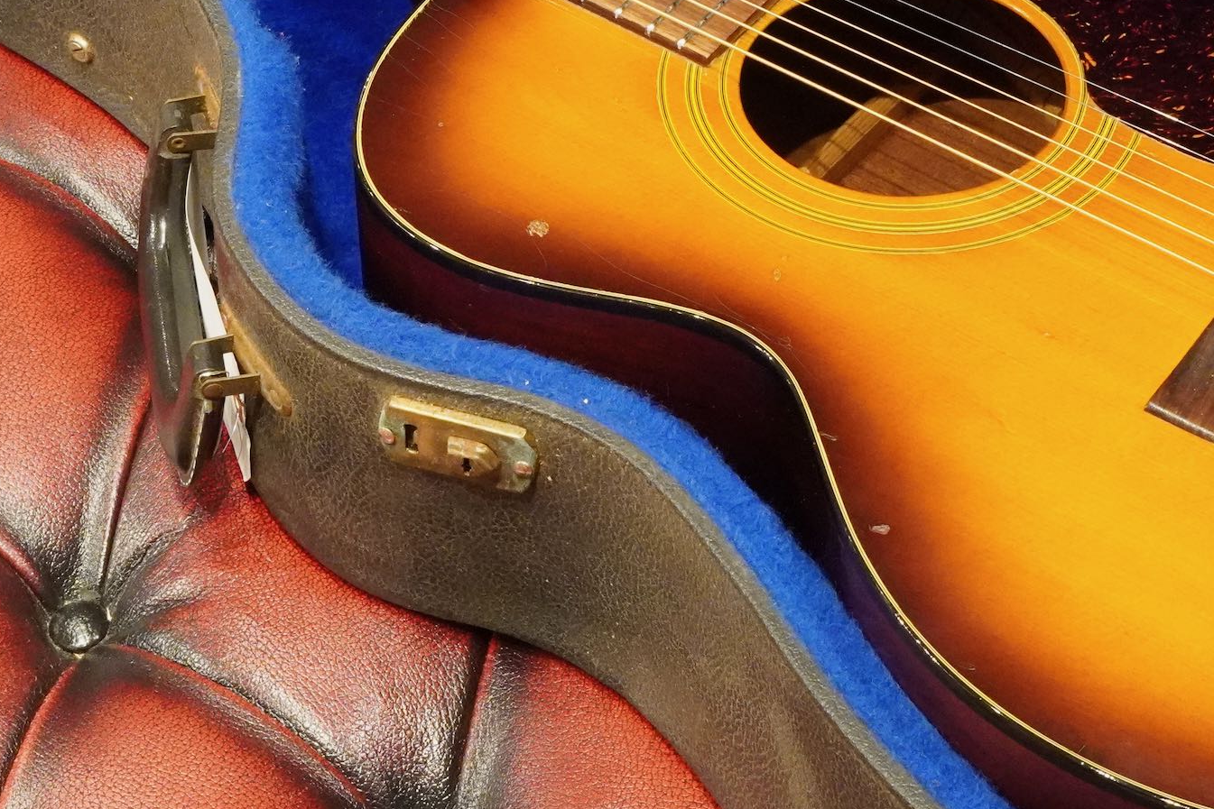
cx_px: 734
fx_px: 3950
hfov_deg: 17.5
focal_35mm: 117
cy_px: -4
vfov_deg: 11.6
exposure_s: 1/40
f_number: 11
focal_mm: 35
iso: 6400
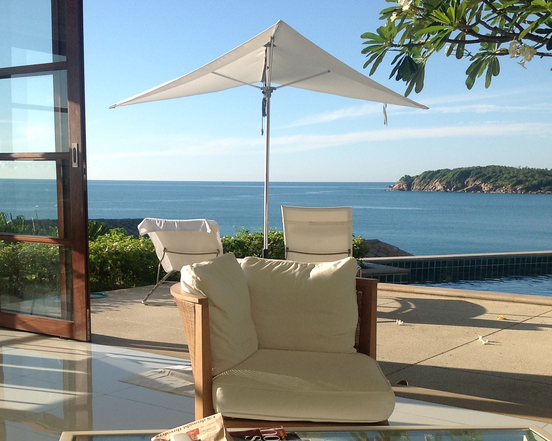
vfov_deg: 27.8
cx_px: 224
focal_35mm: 54
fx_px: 882
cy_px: 317
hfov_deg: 34.6
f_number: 2.4
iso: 80
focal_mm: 4.28
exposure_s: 1/1592
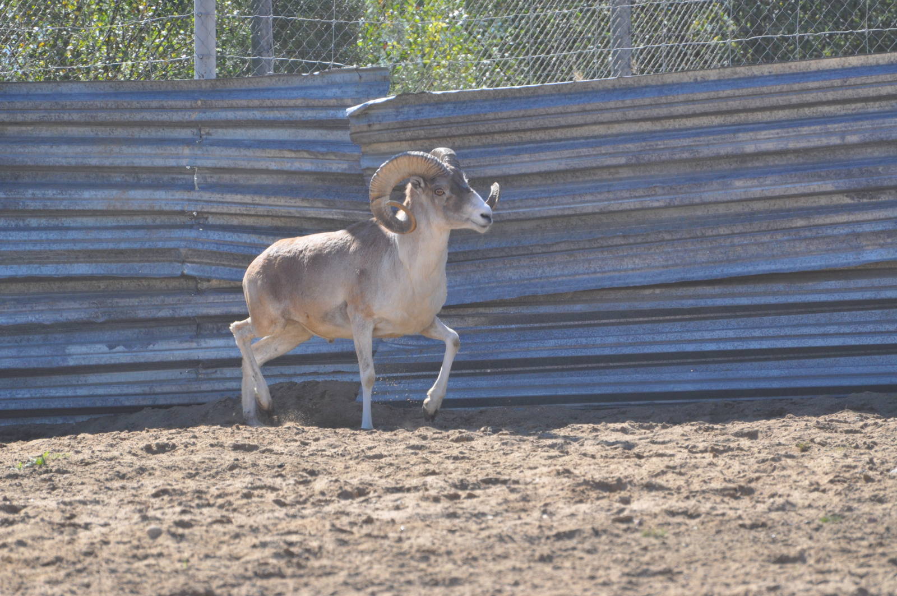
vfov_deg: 3.0
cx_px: 448
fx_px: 11200
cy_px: 298
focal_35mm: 450
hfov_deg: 4.6
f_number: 5.6
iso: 640
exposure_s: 1/1000
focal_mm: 300
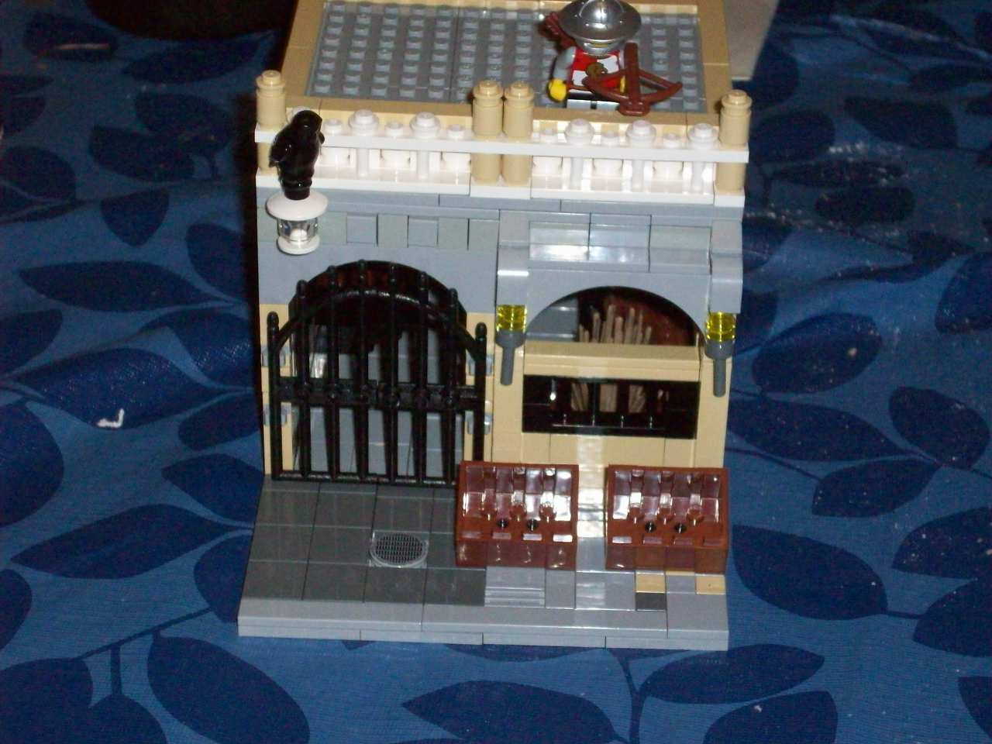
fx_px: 2636
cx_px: 496
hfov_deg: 21.3
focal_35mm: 92
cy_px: 372
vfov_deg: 16.1
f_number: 4.7
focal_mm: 15.3
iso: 400
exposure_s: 1/114
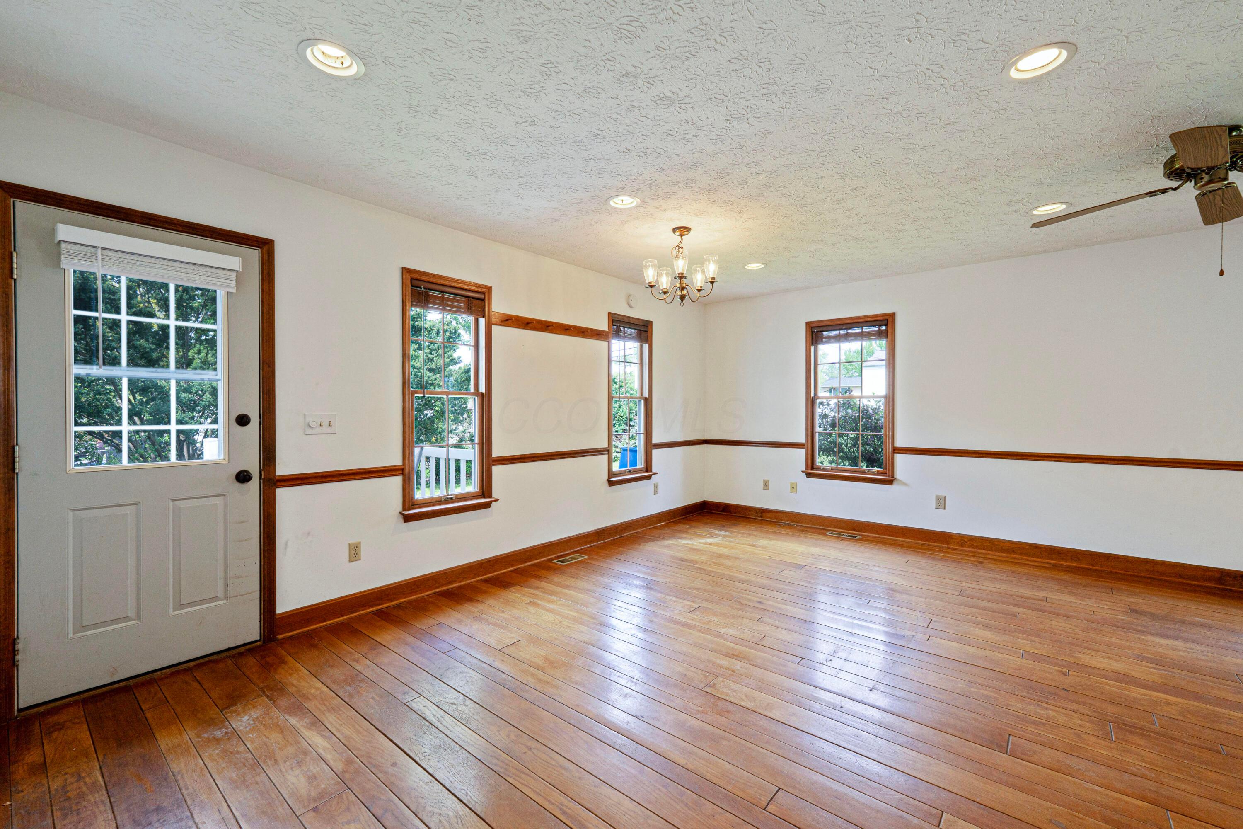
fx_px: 483
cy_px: 414
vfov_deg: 81.2
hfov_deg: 104.3
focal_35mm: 14
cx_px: 622
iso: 250
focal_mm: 14
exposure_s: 1/80
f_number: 8
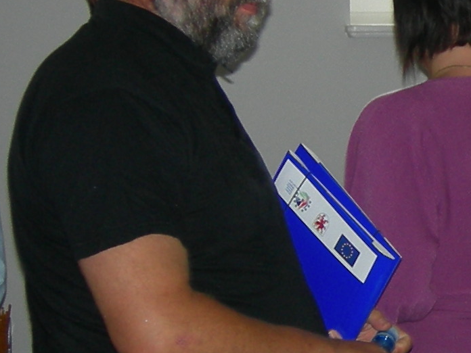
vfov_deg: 11.1
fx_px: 1823
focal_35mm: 134
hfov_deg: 13.8
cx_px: 715
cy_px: 140
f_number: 2.7
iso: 90
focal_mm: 7.5
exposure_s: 1/60.1
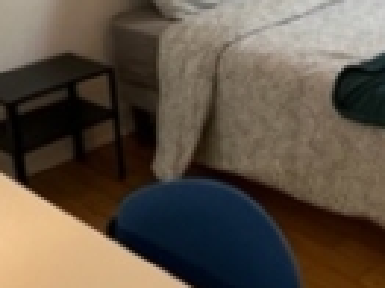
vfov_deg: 23.9
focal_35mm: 58
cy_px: -15
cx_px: 464
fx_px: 644
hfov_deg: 28.8
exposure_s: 1/99
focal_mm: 1.57
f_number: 1.8
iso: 100
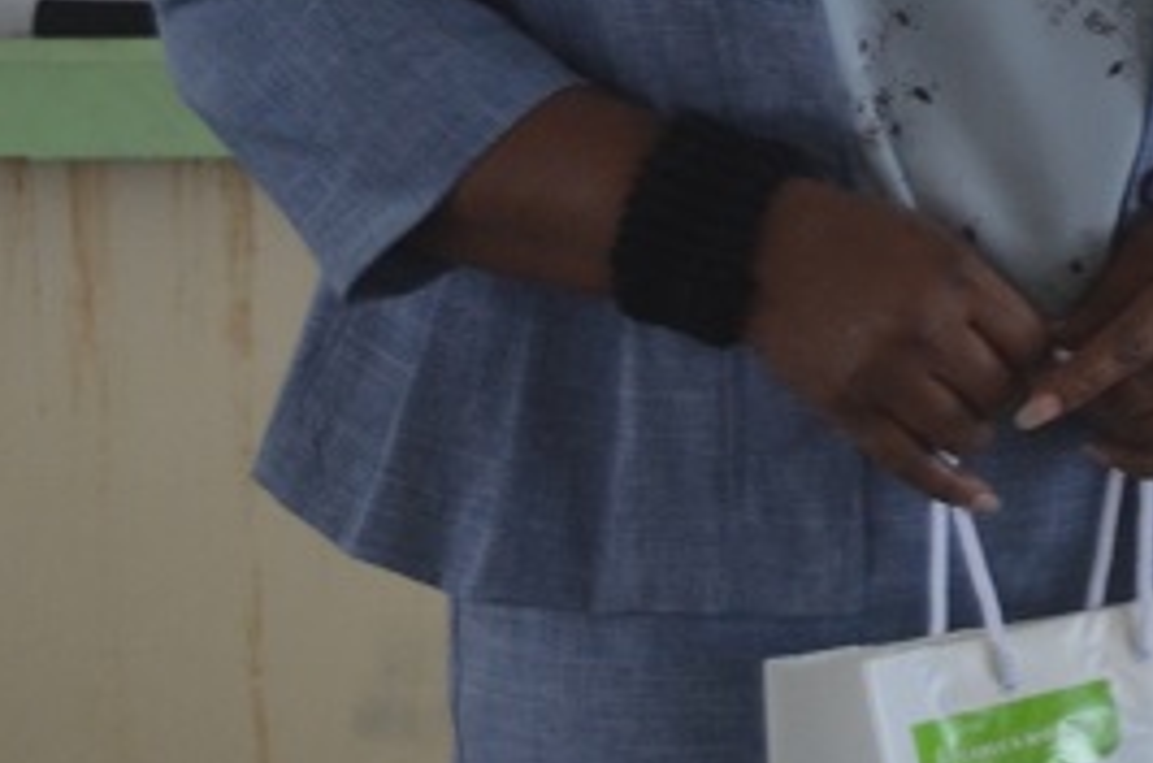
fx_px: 6262
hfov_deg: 9.9
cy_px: -225
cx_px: 2107
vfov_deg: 6.9
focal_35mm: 196
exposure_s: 1/60
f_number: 4.5
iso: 560
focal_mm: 34
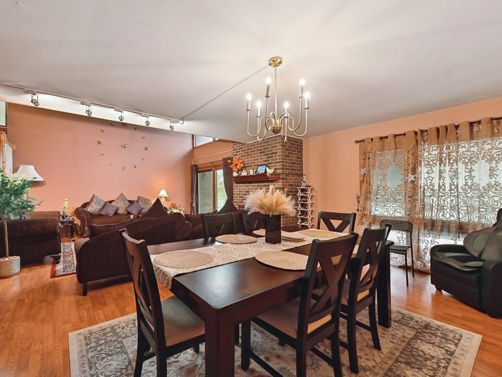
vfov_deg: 85.6
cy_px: 180
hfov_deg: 101.3
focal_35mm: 14
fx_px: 203
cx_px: 213
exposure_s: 1/13
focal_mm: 12
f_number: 8
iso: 320
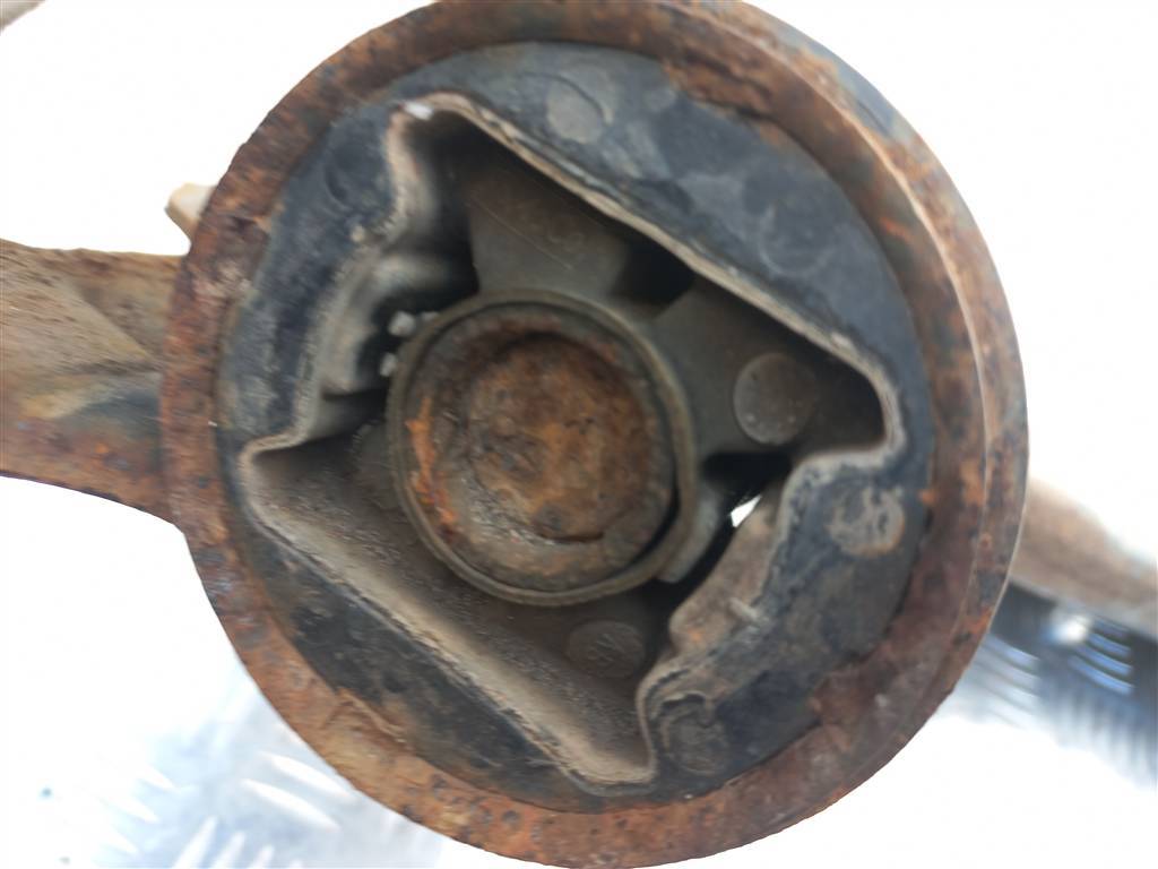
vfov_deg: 54.9
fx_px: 836
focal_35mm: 25
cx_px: 579
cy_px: 434
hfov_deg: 69.4
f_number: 1.8
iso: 25
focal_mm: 4.6
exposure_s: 1/50
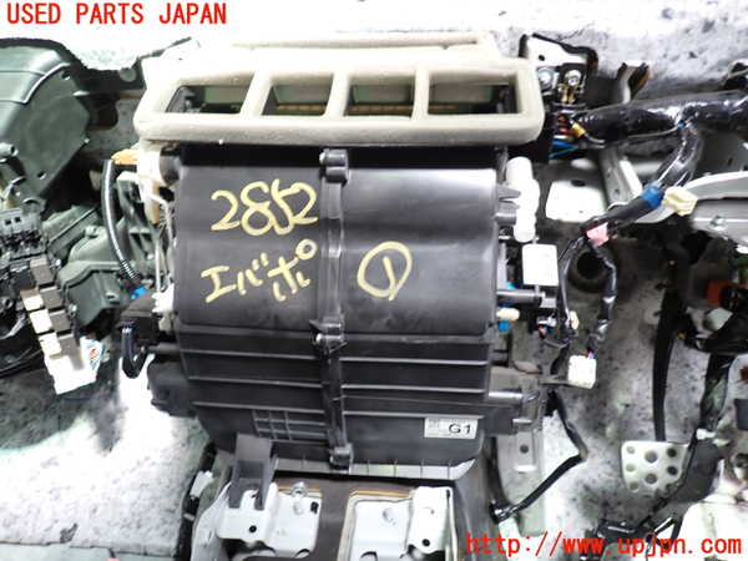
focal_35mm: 25
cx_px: 374
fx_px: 540
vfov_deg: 54.9
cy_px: 280
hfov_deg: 69.4
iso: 160
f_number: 2
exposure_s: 1/60
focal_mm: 4.5
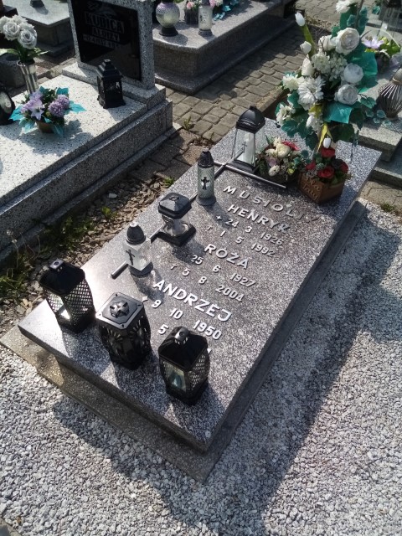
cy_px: 268
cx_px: 201
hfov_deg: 53.1
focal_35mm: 26
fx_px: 403
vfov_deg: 67.3
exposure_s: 1/2513
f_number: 1.8
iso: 106
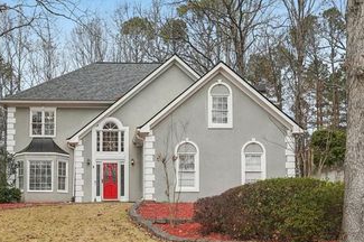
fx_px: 404
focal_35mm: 40
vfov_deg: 33.2
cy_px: 150
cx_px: 127
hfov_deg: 47.8
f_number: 8
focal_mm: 26
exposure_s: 1/800
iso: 800
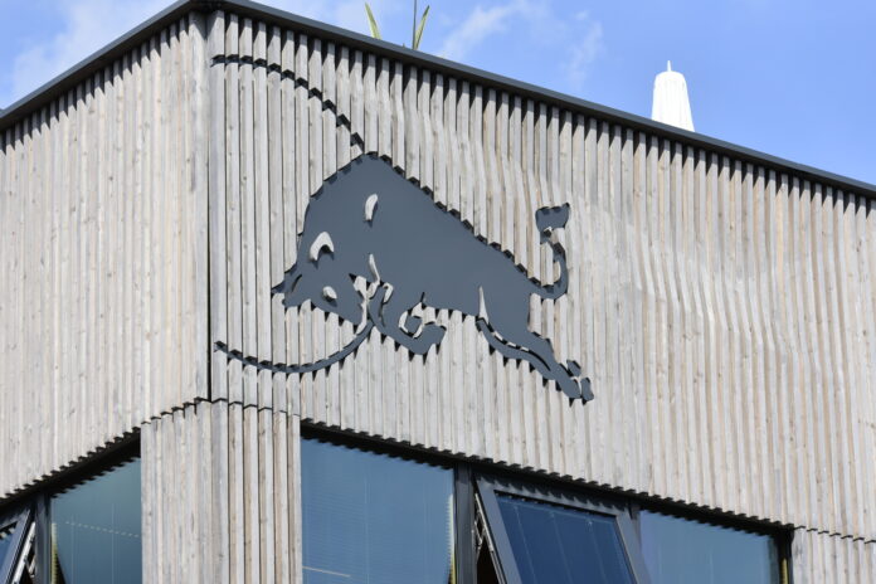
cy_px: 292
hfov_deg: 13.7
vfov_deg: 9.1
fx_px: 3650
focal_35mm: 150
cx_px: 438
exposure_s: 1/1250
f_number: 9
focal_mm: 150
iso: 500
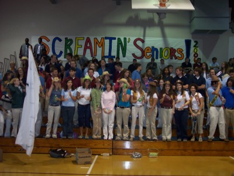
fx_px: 257
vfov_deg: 37.7
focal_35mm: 38
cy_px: 88
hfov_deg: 49.0
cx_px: 117
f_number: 2.8
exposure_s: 1/30
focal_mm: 8
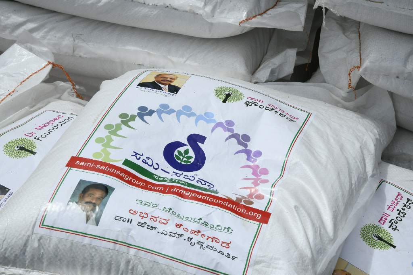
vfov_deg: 13.7
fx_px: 1147
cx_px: 206
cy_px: 138
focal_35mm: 100
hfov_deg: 20.4
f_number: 22
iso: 400
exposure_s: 1/320
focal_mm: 100
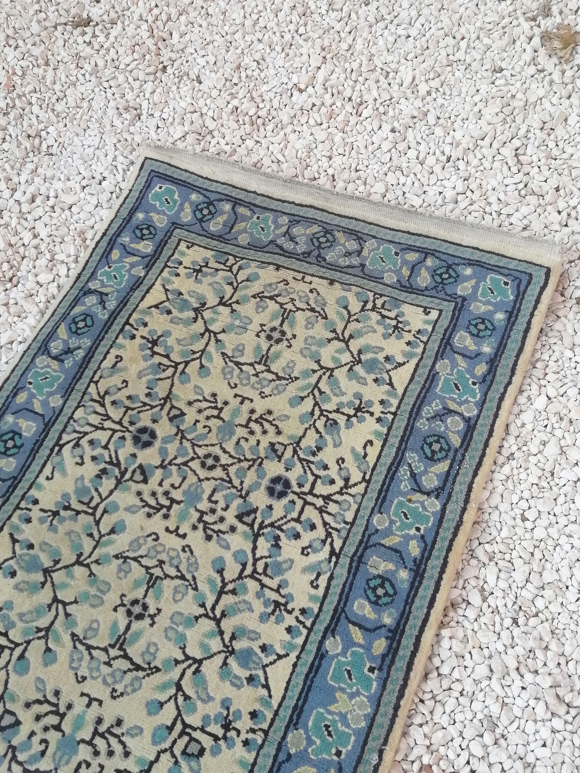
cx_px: 290
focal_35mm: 34
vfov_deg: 54.0
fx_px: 760
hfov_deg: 41.8
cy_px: 386
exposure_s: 1/100
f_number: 1.8
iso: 125
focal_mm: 5.4
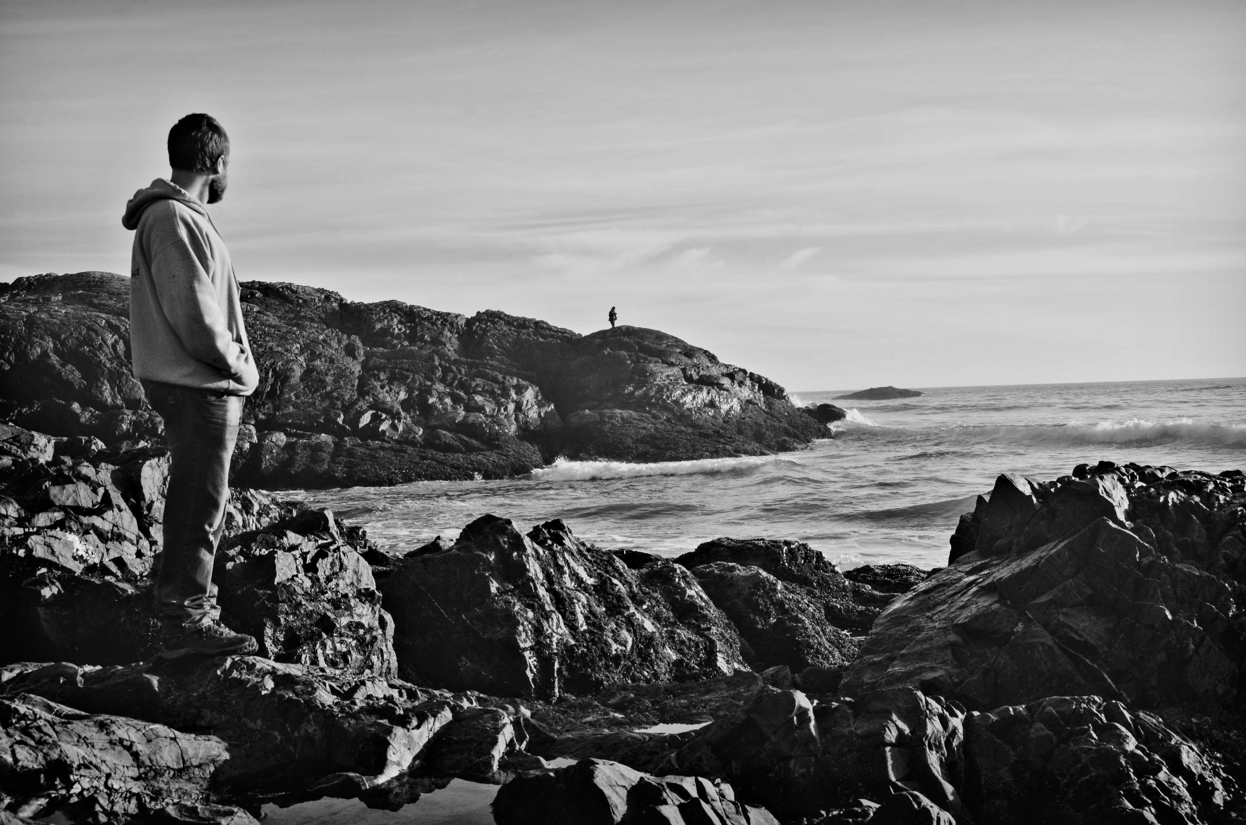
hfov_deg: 48.0
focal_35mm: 40
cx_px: 623
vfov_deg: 32.9
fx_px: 1399
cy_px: 412
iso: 400
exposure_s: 1/400
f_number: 10
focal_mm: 27
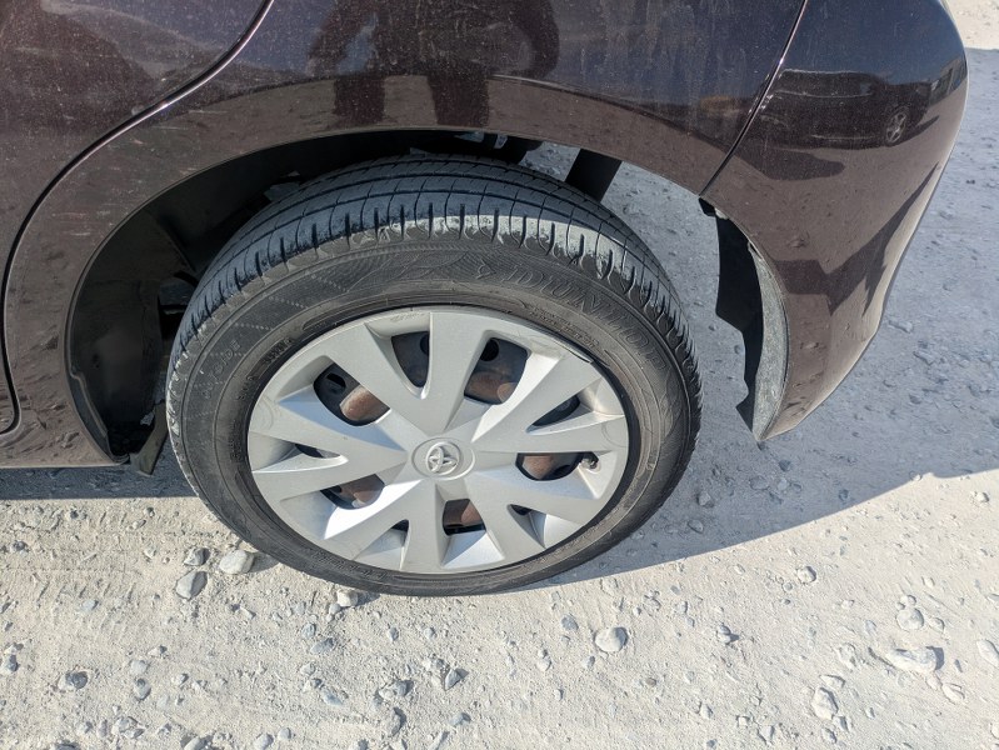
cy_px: 375
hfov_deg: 69.4
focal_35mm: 25
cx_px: 500
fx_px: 722
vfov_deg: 54.9
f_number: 1.89
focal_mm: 5.43
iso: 49
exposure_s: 1/2632
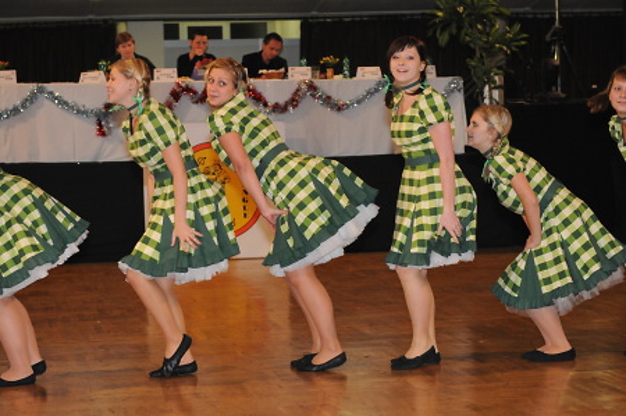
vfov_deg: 14.7
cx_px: 313
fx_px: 1615
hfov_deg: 21.9
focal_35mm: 93
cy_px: 208
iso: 1600
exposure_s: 1/160
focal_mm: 62
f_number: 3.5
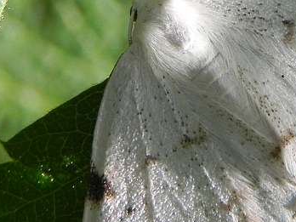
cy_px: 67
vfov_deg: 4.8
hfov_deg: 6.4
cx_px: 199
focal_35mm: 309
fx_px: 2642
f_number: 5.6
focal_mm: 18.8
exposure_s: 1/197
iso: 160
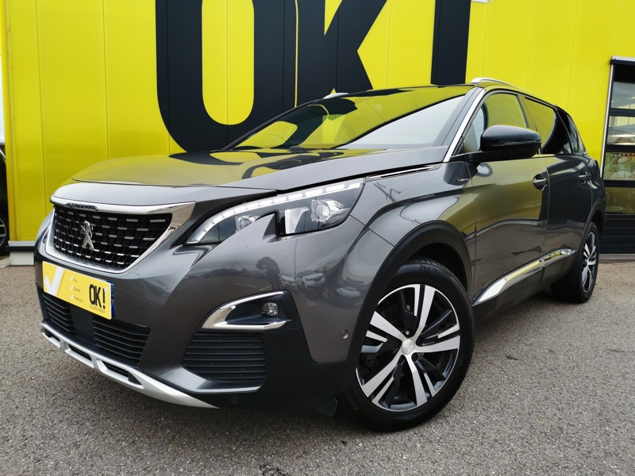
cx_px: 318
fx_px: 495
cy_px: 238
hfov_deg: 65.3
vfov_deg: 51.4
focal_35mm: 27
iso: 50
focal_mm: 5.58
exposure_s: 1/160
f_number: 1.8
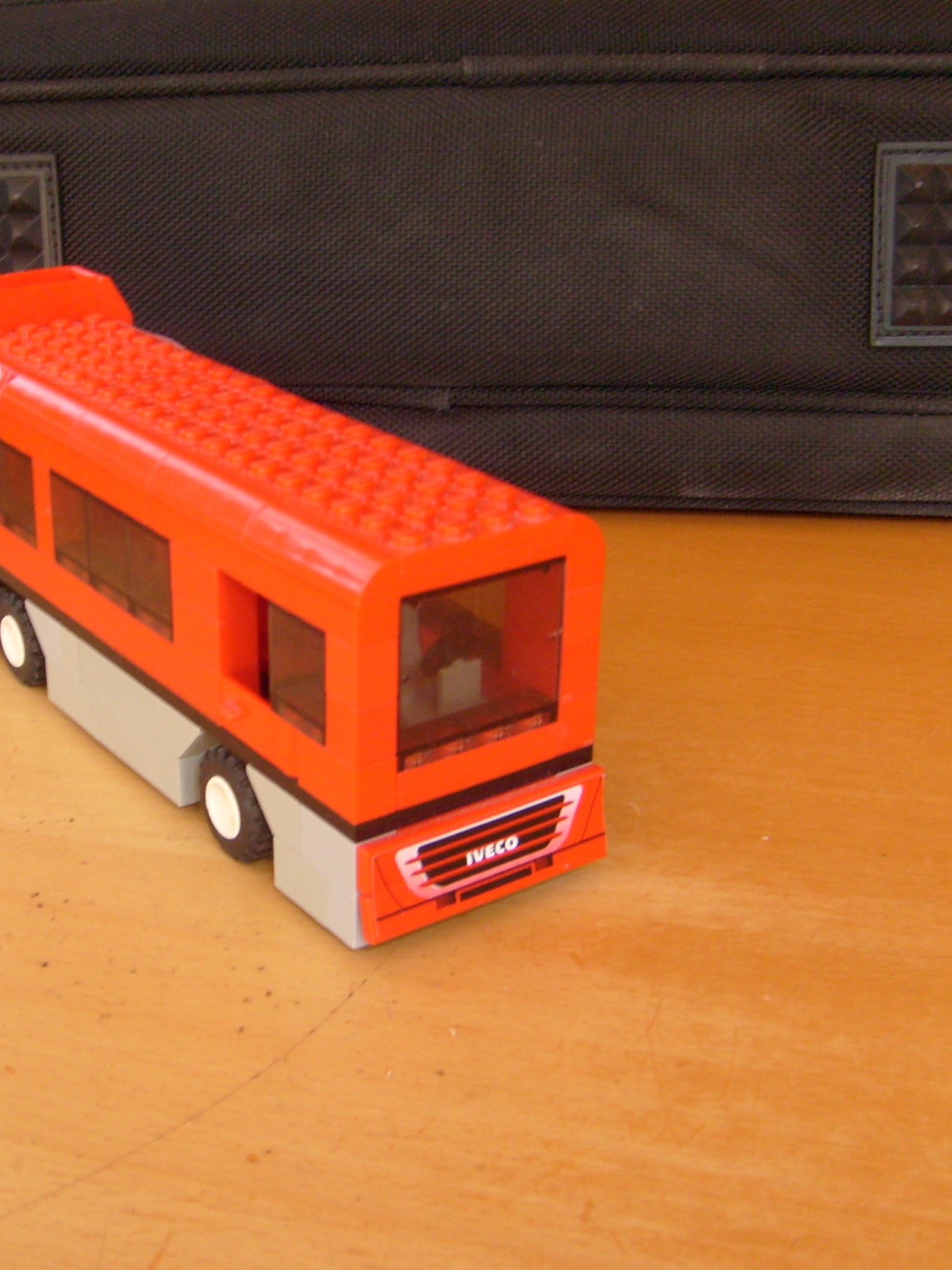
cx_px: 332
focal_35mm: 47
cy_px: 639
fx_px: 1723
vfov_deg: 40.4
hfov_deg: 30.7
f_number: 2.8
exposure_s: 1/45
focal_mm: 5.8
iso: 100
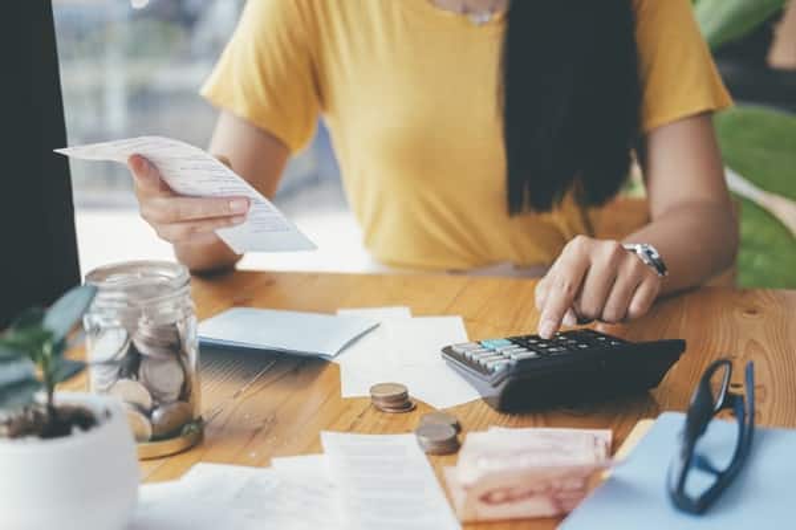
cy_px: 265
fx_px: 1172
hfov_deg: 37.5
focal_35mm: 53
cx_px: 398
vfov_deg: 25.5
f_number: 2
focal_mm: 35
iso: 200
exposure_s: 1/250
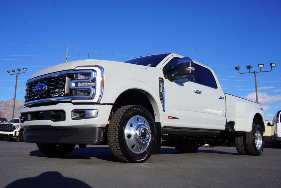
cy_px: 94
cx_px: 140
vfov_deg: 38.4
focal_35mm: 34
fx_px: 269
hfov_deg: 55.1
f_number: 10
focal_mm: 23
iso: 100
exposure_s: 1/200
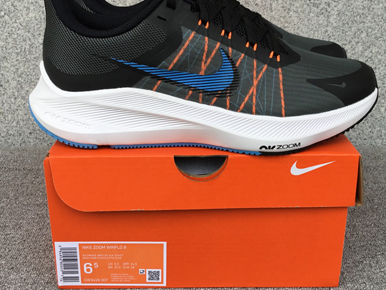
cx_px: 203
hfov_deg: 43.8
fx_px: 480
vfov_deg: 33.5
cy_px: 122
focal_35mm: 43
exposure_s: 1/215
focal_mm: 3.3
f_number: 2.4
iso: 25
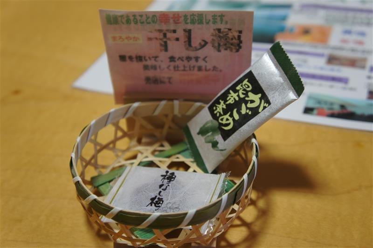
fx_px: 507
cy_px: 124
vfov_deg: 27.5
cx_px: 186
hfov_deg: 40.4
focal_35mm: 49
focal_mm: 33
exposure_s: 1/60
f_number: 4.5
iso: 1000
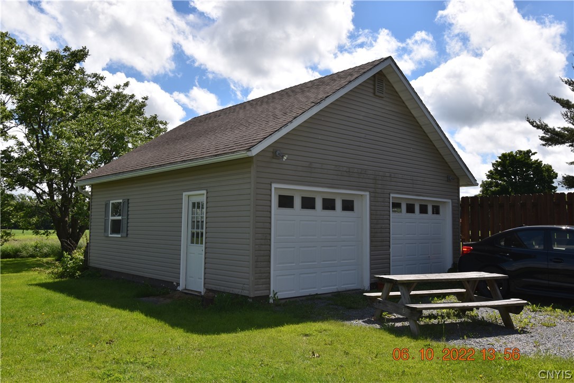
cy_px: 192
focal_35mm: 30
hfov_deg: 61.9
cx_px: 287
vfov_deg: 43.6
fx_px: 478
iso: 100
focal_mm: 20
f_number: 11
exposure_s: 1/200
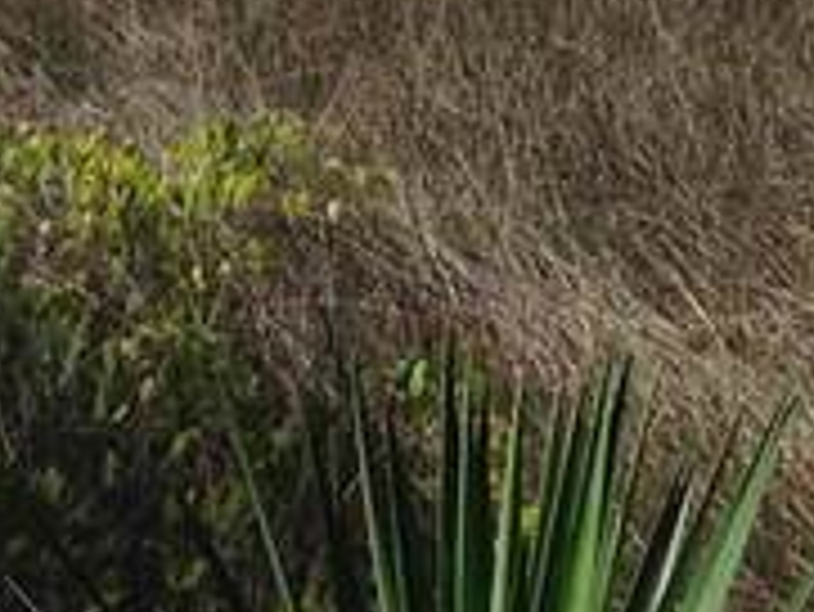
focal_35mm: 233
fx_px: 5483
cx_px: 396
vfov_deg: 6.3
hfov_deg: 8.5
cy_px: -360
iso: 50
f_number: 2.4
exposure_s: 1/1323
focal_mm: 4.12
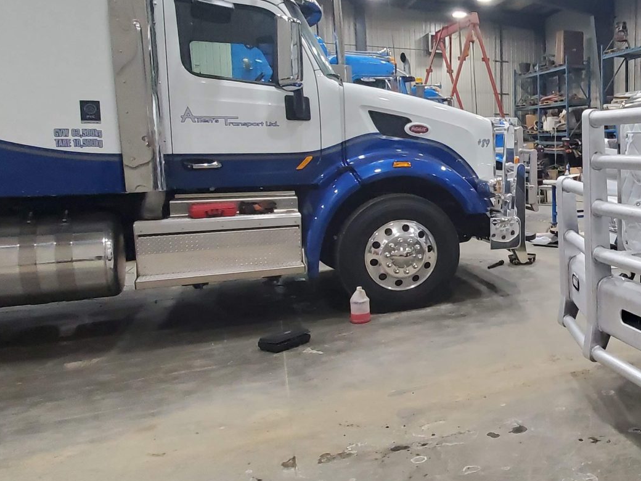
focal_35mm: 32
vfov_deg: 43.9
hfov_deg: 48.9
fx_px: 593
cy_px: 193
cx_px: 608
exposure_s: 1/59
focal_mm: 1.8
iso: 320
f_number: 2.2
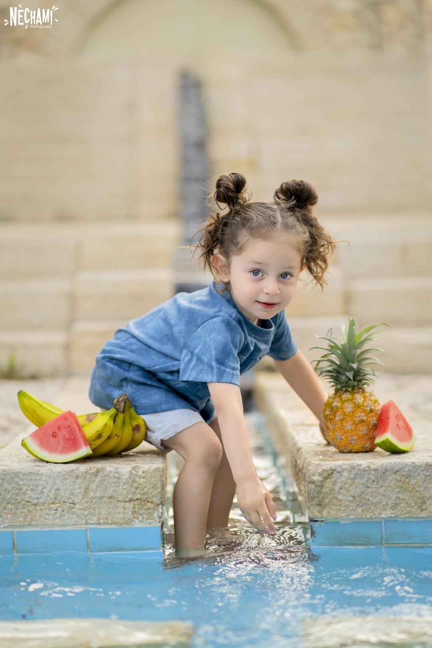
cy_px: 324
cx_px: 216
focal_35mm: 85
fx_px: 1530
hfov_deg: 16.1
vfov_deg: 23.9
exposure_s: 1/250
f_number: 2.2
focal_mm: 85
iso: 250
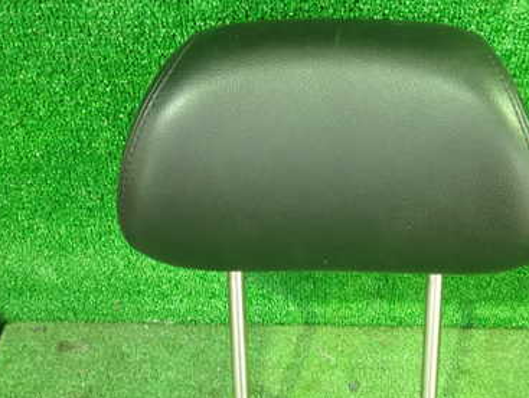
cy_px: 278
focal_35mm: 49
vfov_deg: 29.4
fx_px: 750
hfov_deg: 38.5
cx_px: 350
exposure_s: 1/30
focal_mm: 5.5
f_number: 2.3
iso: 1250
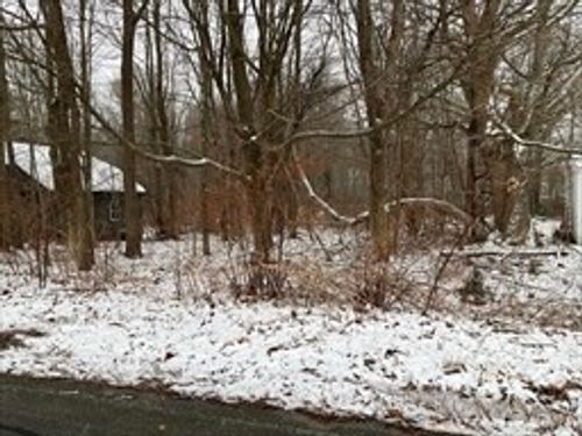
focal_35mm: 29
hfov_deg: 61.7
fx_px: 488
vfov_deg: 48.2
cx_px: 291
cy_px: 218
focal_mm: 3
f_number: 1.8
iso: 20
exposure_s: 1/146
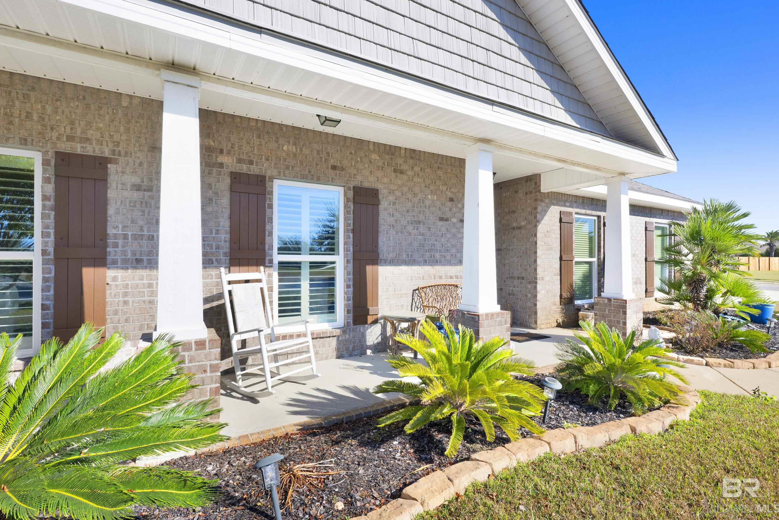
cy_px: 258
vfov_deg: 71.9
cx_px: 394
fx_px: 358
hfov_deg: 94.9
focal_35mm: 17
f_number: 11
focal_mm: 15.5
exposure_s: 1/200
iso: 400
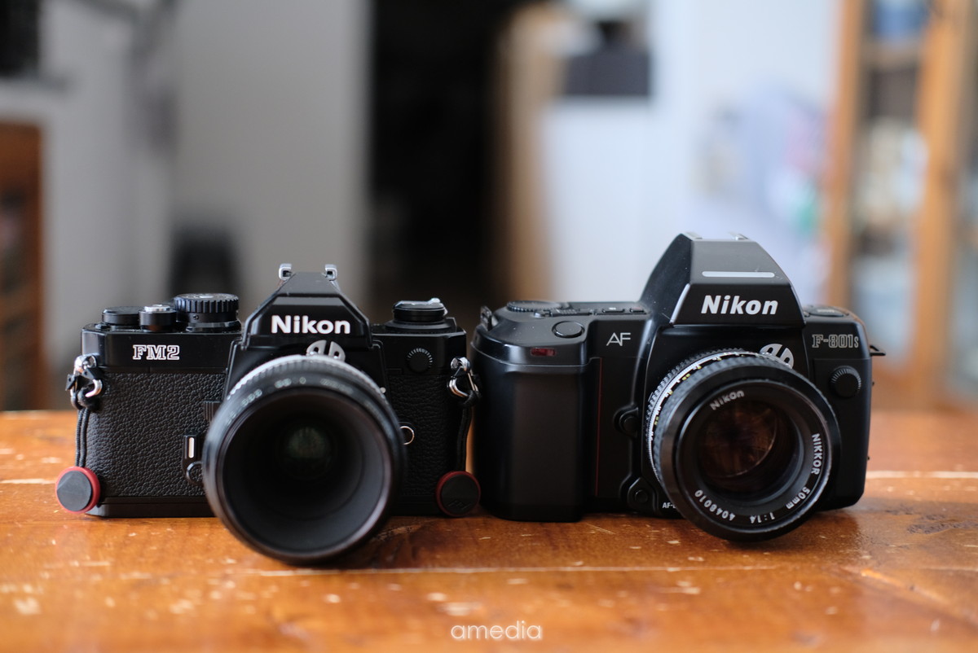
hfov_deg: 37.5
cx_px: 489
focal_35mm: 53
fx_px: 1441
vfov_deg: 25.6
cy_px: 326
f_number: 2
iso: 800
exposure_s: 1/28
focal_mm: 35
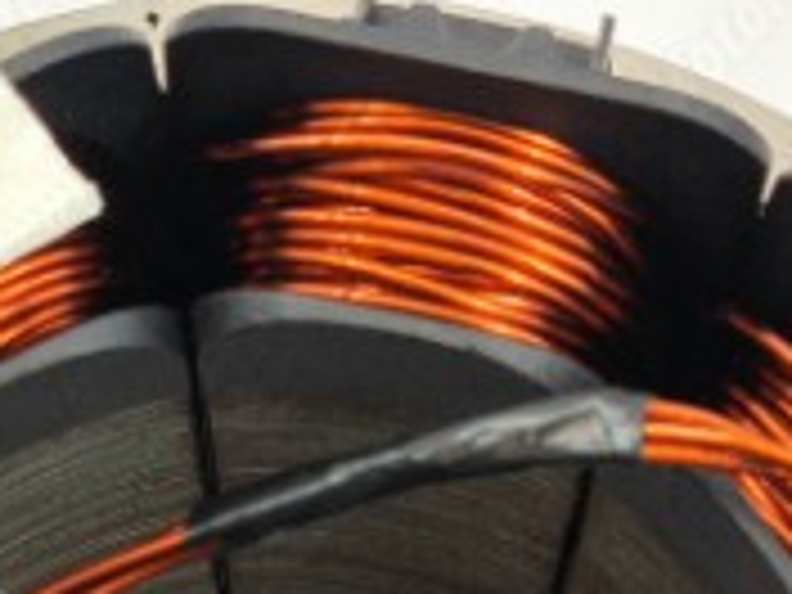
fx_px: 1876
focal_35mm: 82
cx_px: 135
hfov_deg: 23.4
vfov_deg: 16.0
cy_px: 972
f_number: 1.8
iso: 50
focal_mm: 4.68
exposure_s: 1/160
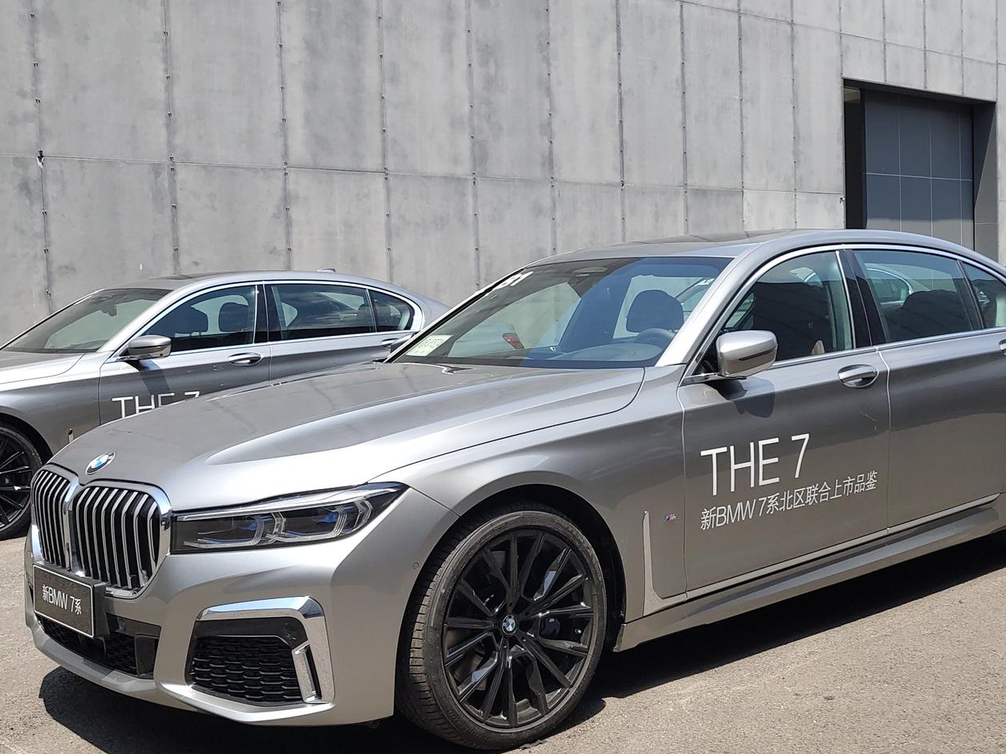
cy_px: 331
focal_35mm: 49
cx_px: 545
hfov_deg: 38.9
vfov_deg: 29.6
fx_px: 1424
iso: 50
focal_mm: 4.35
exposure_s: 1/1696
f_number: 1.8
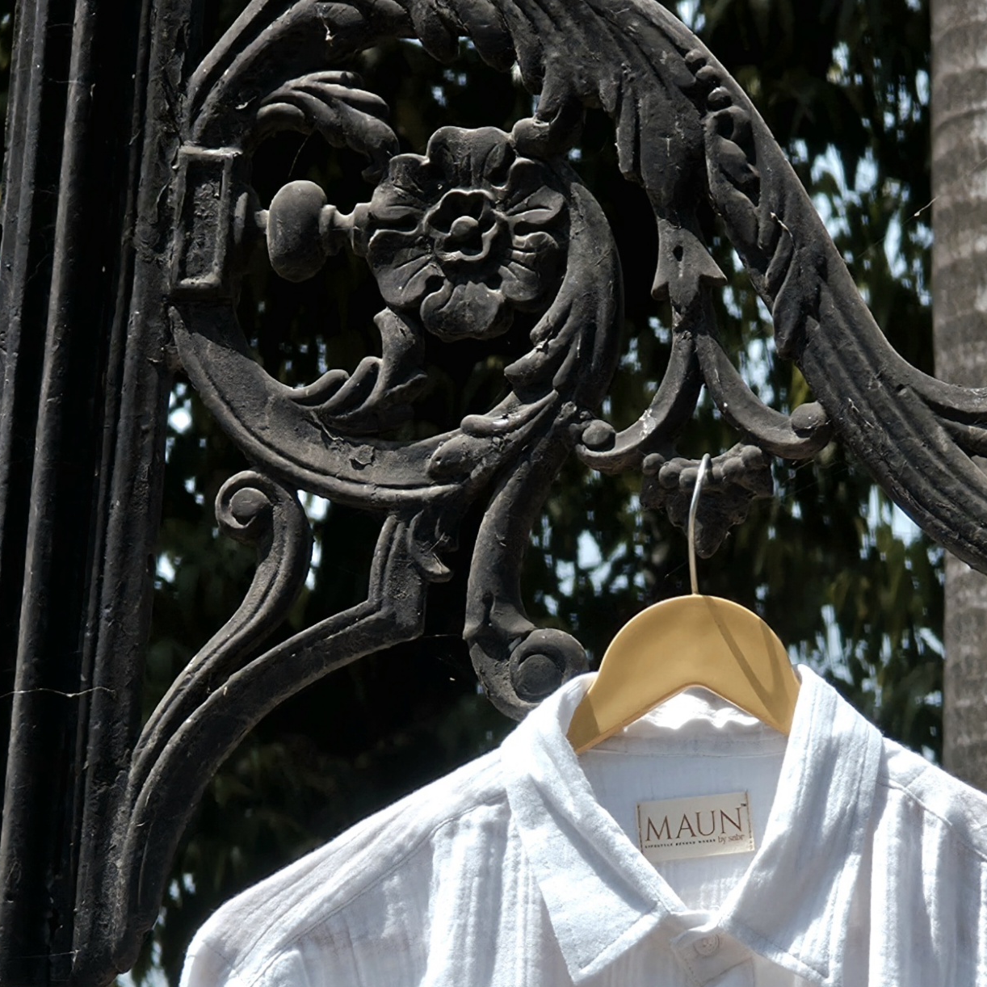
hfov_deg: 6.6
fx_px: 8549
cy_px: 860
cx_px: 710
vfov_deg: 6.6
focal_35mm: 265
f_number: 3.4
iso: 32
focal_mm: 18.6
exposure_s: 1/625
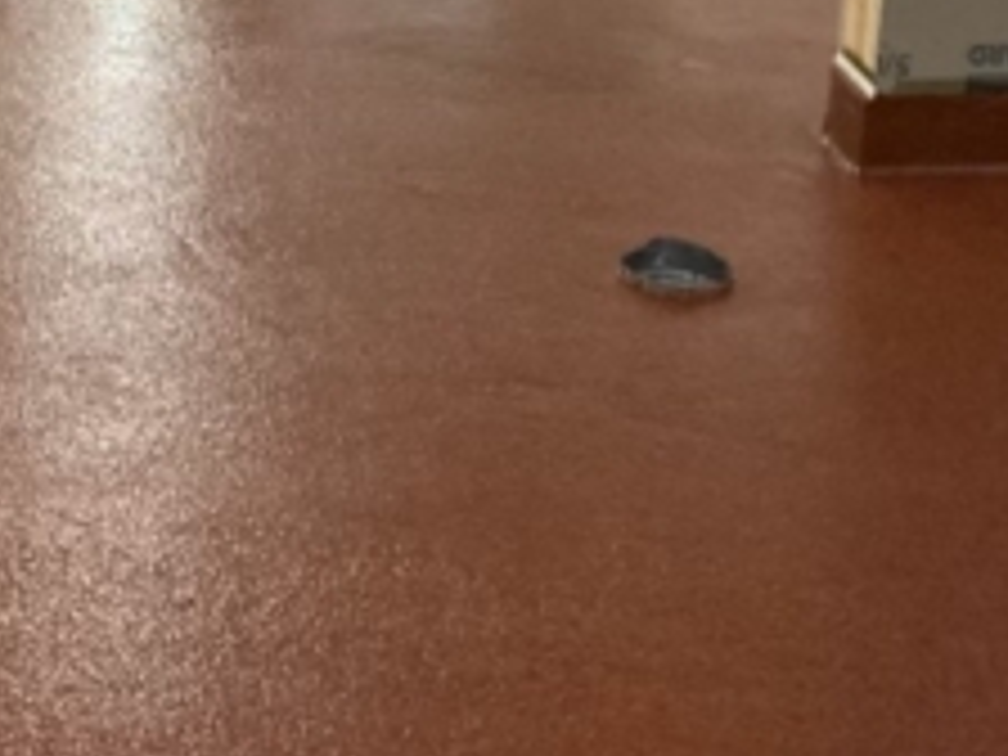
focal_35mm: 80
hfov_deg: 23.7
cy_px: -315
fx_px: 2330
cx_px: 90
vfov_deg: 17.0
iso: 320
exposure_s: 1/60
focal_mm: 3.99
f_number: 1.8
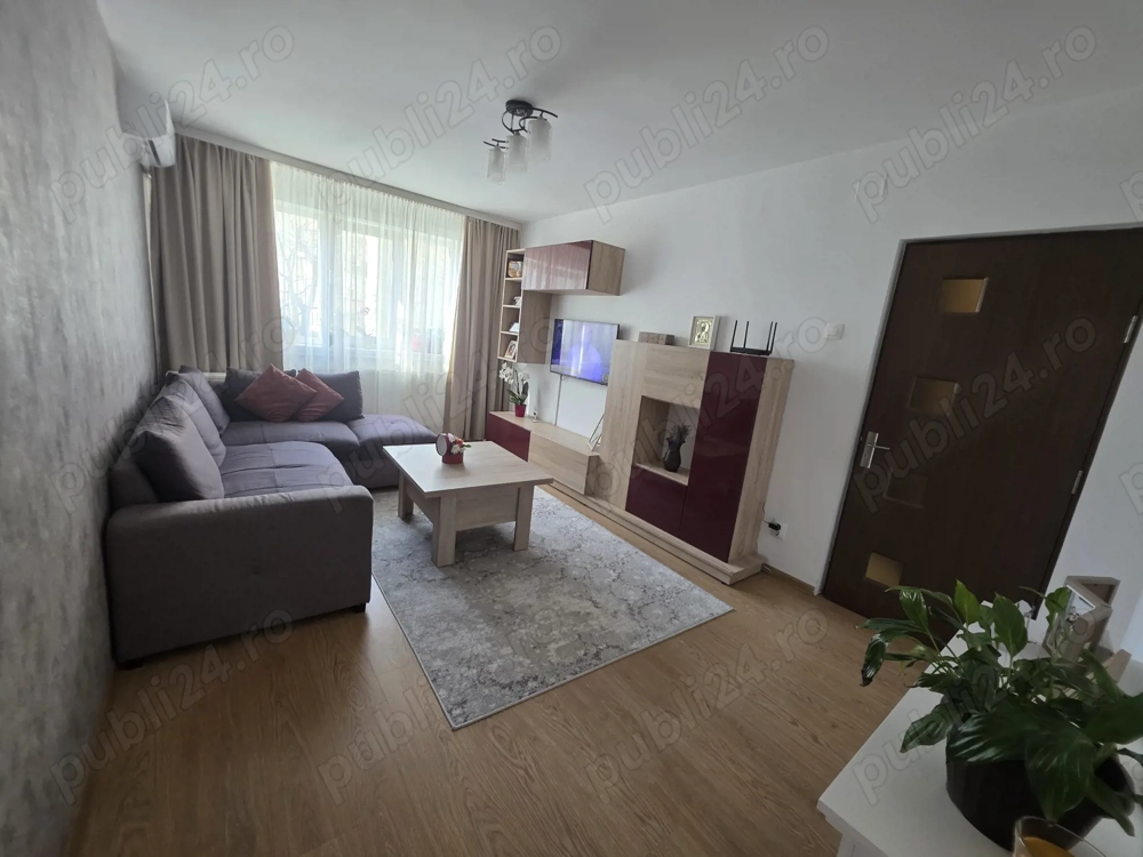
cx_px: 572
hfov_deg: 106.2
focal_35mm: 13
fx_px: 429
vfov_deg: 89.9
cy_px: 428
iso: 160
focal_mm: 2.2
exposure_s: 1/50
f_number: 1.9
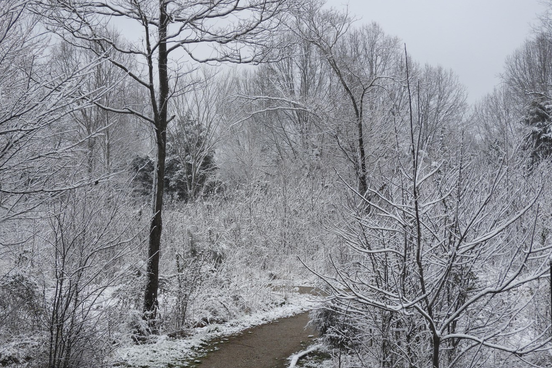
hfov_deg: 21.0
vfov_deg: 14.1
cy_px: 217
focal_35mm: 97
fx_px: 1487
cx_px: 253
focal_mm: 15.2
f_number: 4.5
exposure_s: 1/320
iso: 100
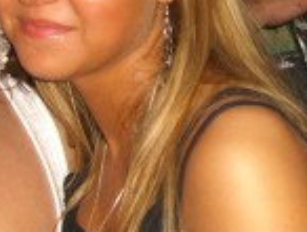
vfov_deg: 9.5
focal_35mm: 156
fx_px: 1386
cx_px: 229
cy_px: 89
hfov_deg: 12.6
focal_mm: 7.9
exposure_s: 1/60
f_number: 2.8
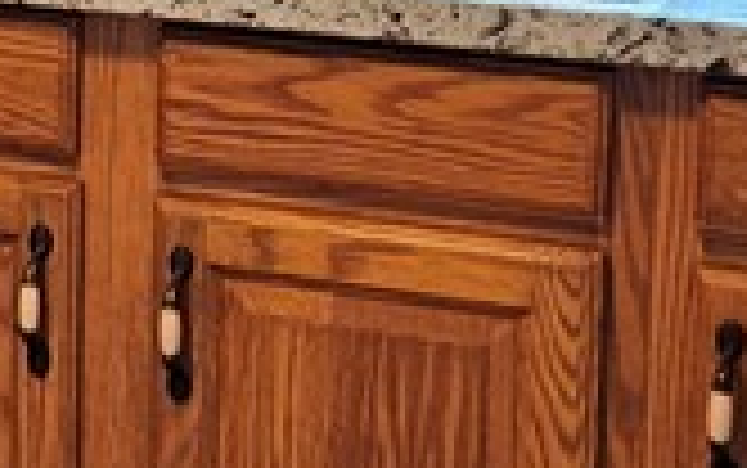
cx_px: -302
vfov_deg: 8.7
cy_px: -40
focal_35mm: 150
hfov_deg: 13.3
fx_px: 3056
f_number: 1.8
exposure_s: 1/60
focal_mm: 5.4
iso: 100
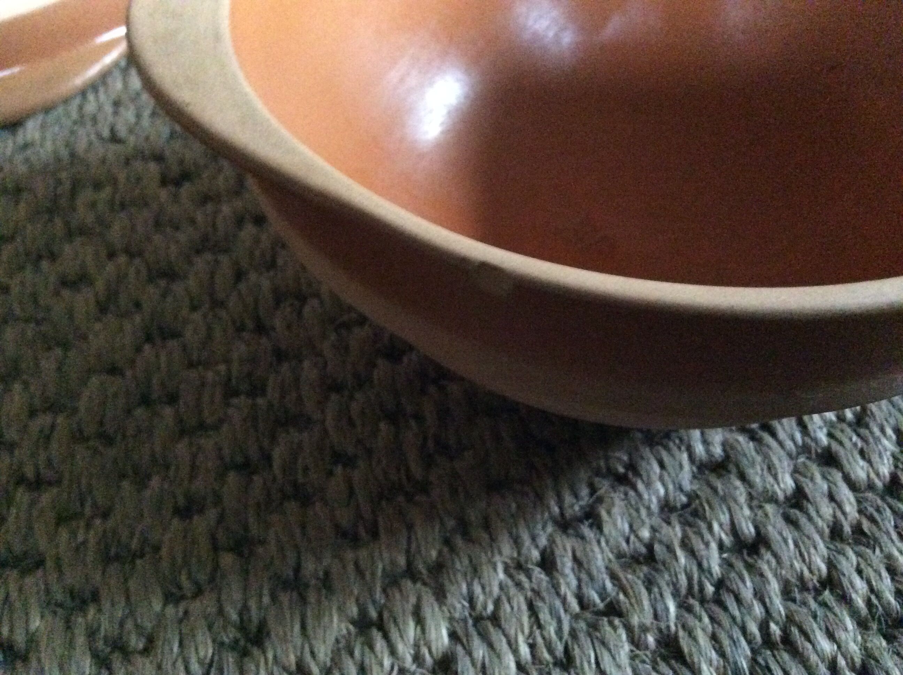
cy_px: 338
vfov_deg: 44.1
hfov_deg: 56.9
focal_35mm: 32
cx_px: 452
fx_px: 834
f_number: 2.4
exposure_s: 1/17
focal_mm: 3.3
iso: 640
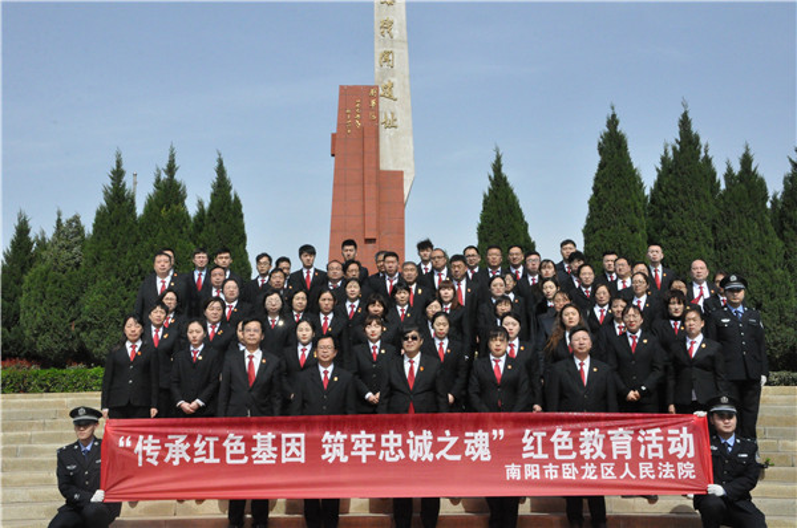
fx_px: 995
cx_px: 398
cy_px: 264
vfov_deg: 29.8
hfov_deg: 43.7
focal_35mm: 45
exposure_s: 1/1600
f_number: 20
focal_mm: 30
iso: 3200
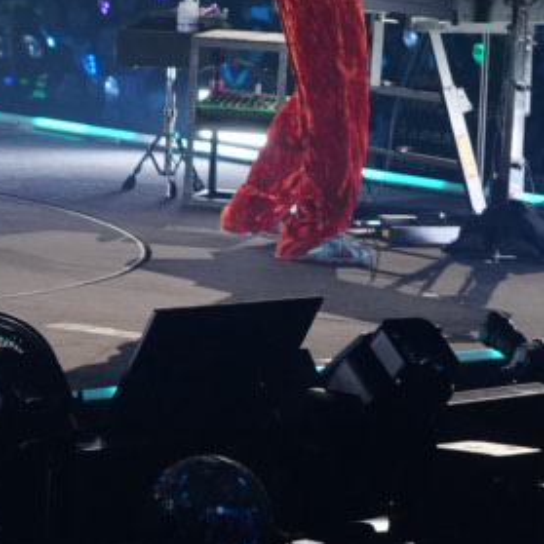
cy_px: -203
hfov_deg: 4.0
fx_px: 7521
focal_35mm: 423
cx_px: -981
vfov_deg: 4.1
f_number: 4
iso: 1250
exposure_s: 1/800
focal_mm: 86
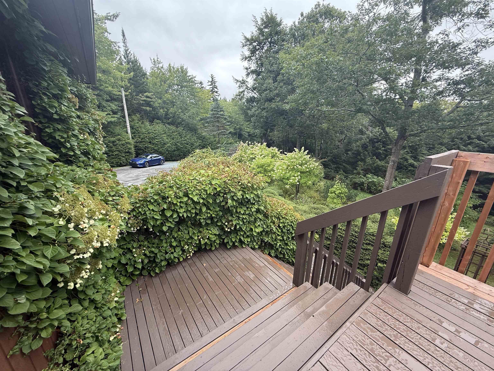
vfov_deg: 85.7
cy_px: 186
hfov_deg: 102.1
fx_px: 200
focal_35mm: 14
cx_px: 247
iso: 50
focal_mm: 2.22
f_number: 2.2
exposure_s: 1/138
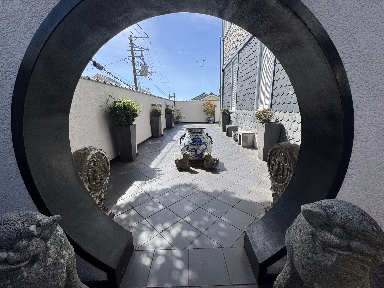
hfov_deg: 102.1
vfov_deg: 85.7
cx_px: 192
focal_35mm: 14
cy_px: 144
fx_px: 155
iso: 40
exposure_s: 1/1126
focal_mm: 2.22
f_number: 2.2
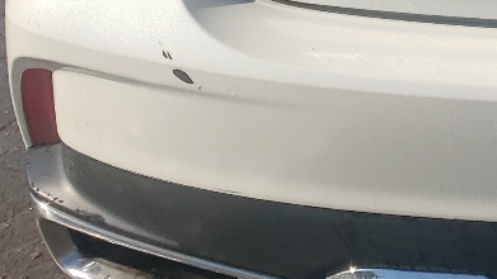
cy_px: -278
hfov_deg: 16.2
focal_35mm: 116
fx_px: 1529
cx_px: 829
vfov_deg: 9.7
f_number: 1.5
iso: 50
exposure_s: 1/5000
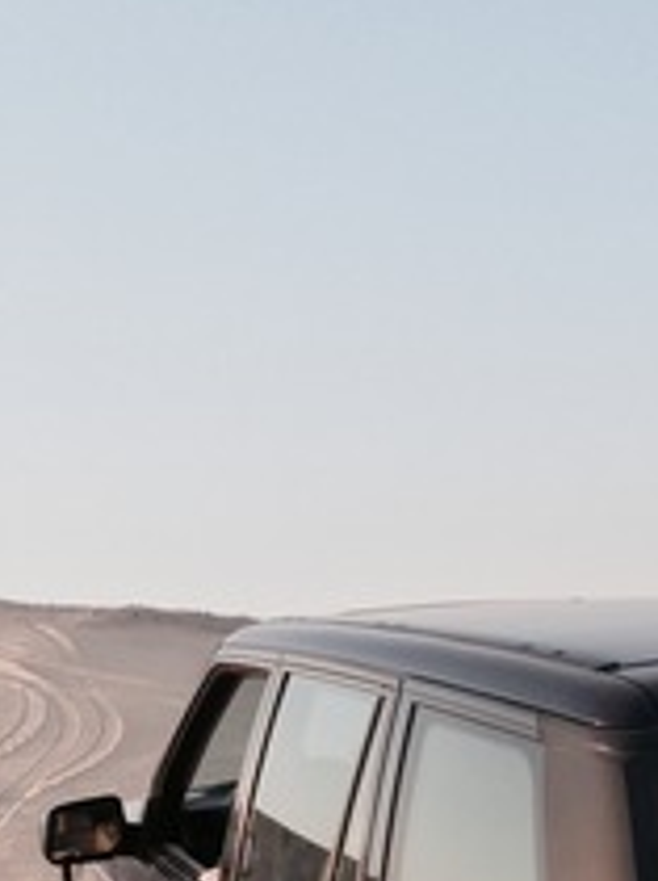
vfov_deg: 29.3
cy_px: 818
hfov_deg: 22.5
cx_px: 620
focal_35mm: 63
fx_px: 1600
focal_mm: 4.12
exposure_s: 1/343
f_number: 2.4
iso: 50
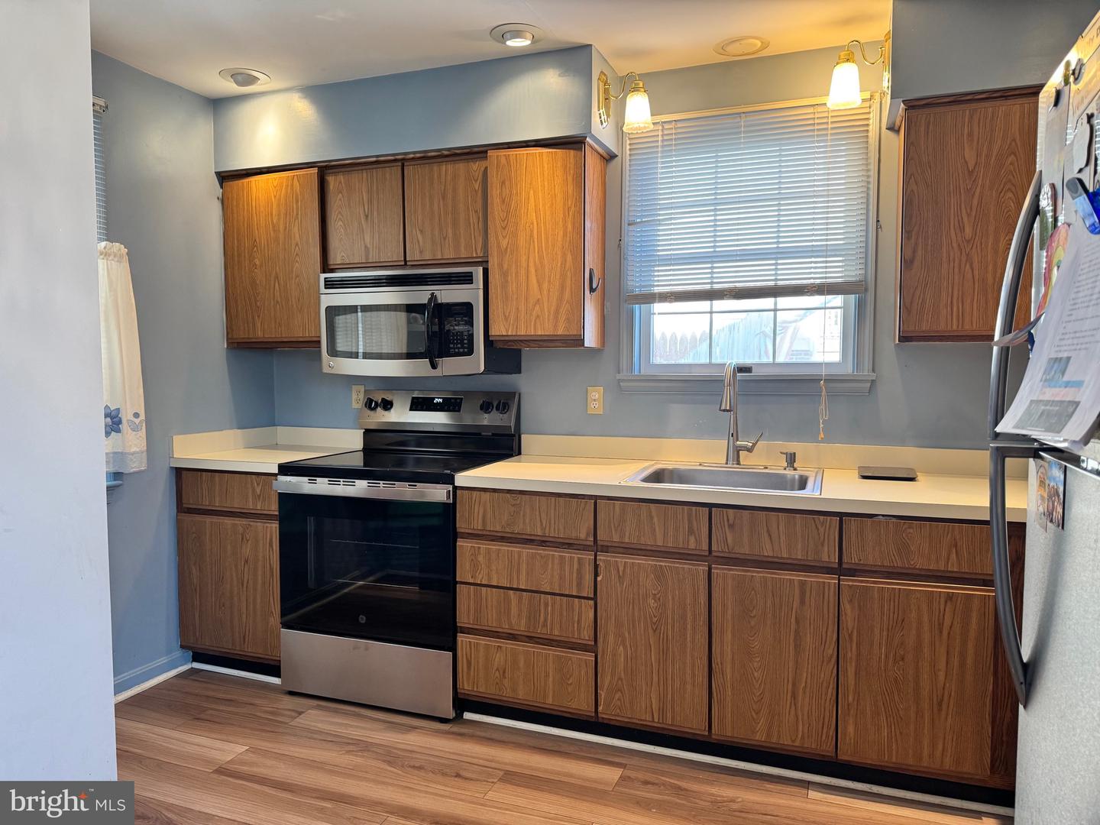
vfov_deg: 56.8
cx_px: 550
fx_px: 763
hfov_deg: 71.6
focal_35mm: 24
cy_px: 412
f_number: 1.78
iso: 200
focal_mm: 6.76
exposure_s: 1/120
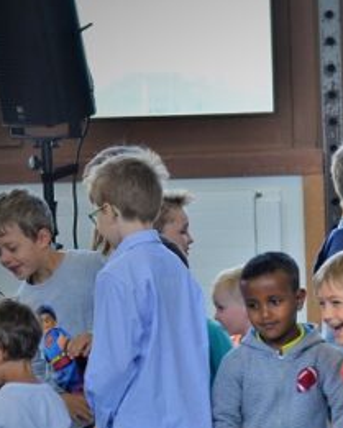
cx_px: 473
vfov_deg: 7.9
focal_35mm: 245
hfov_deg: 6.3
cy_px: 333
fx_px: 3107
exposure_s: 1/400
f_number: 2.8
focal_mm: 70
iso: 200
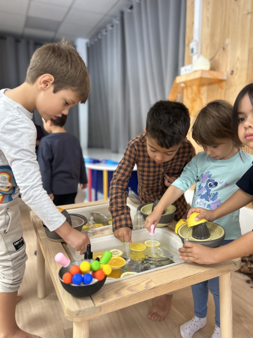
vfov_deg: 67.3
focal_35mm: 26
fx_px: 253
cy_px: 169
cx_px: 126
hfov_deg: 53.1
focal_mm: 5.7
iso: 160
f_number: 1.5
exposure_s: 1/50
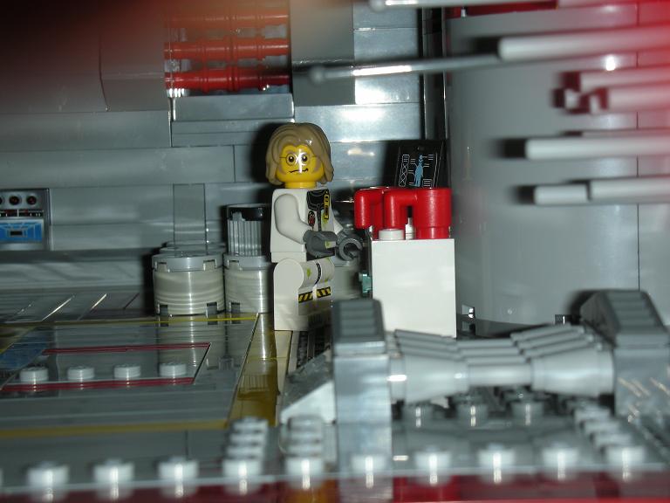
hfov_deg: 22.8
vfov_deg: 17.2
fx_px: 1665
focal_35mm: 86
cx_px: 335
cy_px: 252
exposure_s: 1/120
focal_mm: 14.3
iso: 50
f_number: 4.5
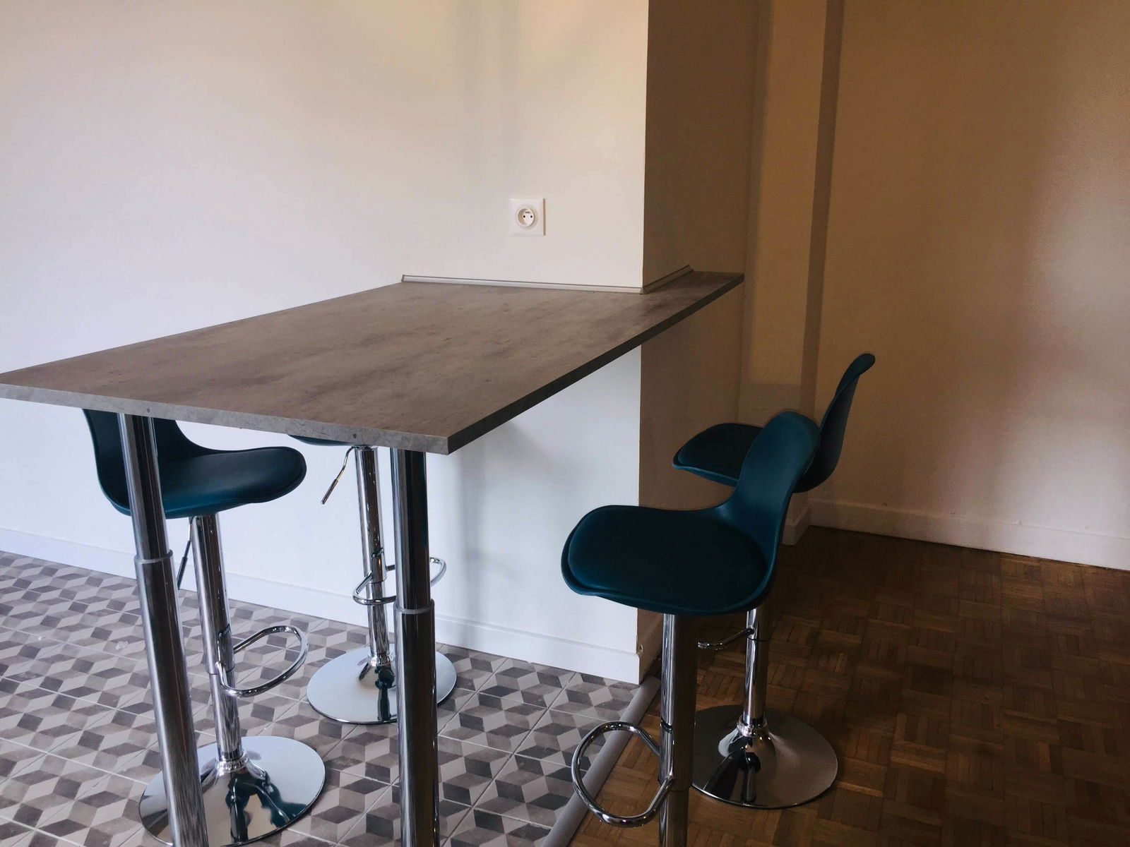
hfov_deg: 61.7
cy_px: 424
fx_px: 947
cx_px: 565
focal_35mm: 29
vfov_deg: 48.2
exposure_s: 1/46
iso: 32
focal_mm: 4.15
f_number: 2.2
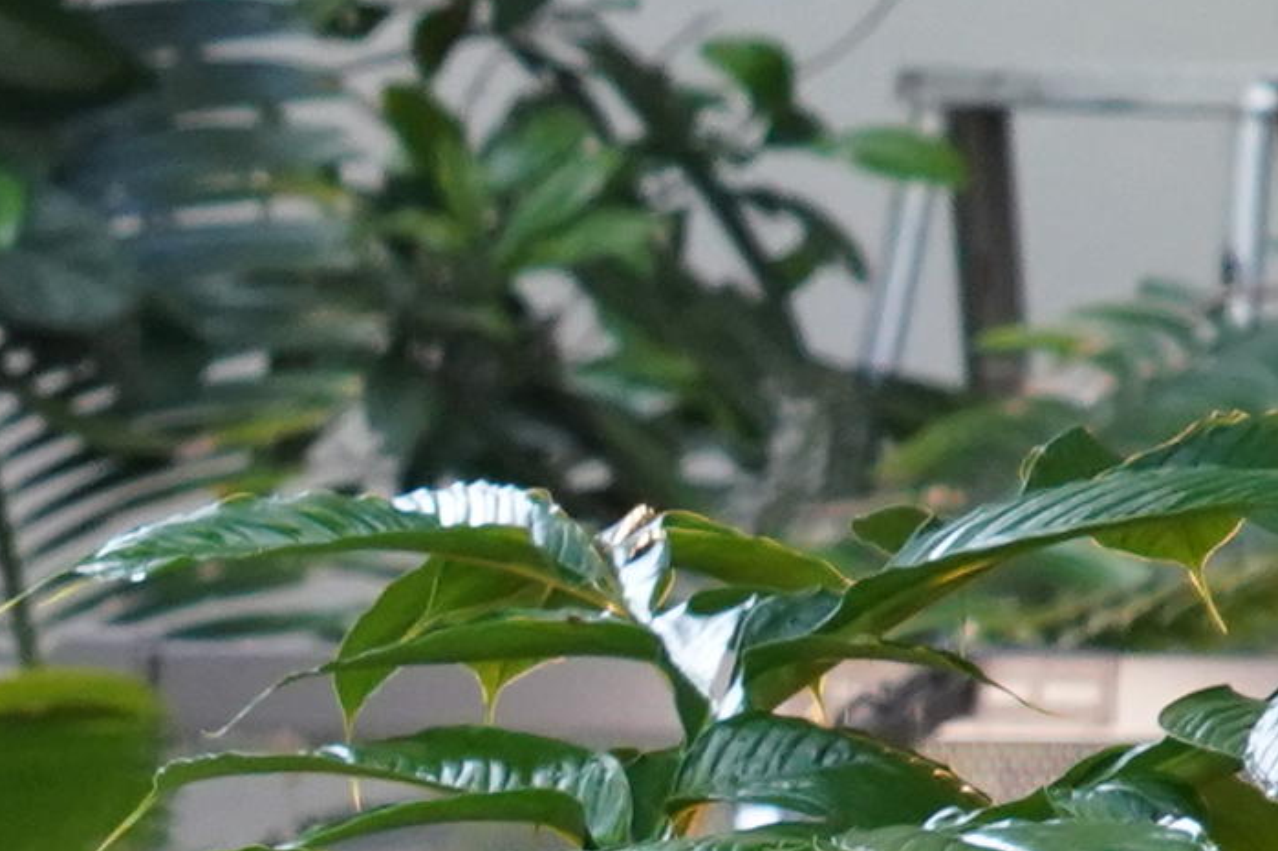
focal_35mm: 523
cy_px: 1489
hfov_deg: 3.9
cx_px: -1232
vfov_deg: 2.6
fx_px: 18561
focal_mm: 73
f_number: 5.6
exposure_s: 1/160
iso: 2000
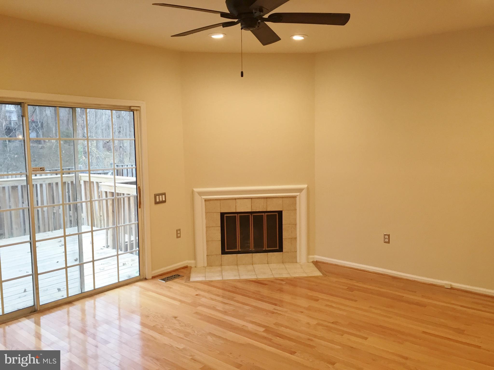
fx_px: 414
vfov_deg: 48.2
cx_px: 247
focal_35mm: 29
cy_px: 185
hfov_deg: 61.7
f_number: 2.2
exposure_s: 1/30
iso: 32
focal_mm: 4.15
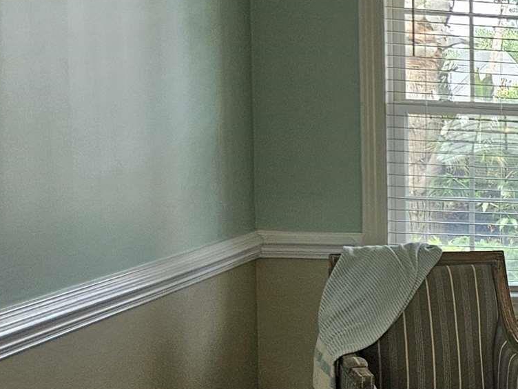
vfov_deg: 15.7
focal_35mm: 94
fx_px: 1407
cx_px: 982
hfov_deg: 16.7
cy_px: 278
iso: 80
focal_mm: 5.4
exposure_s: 1/120
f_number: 1.8
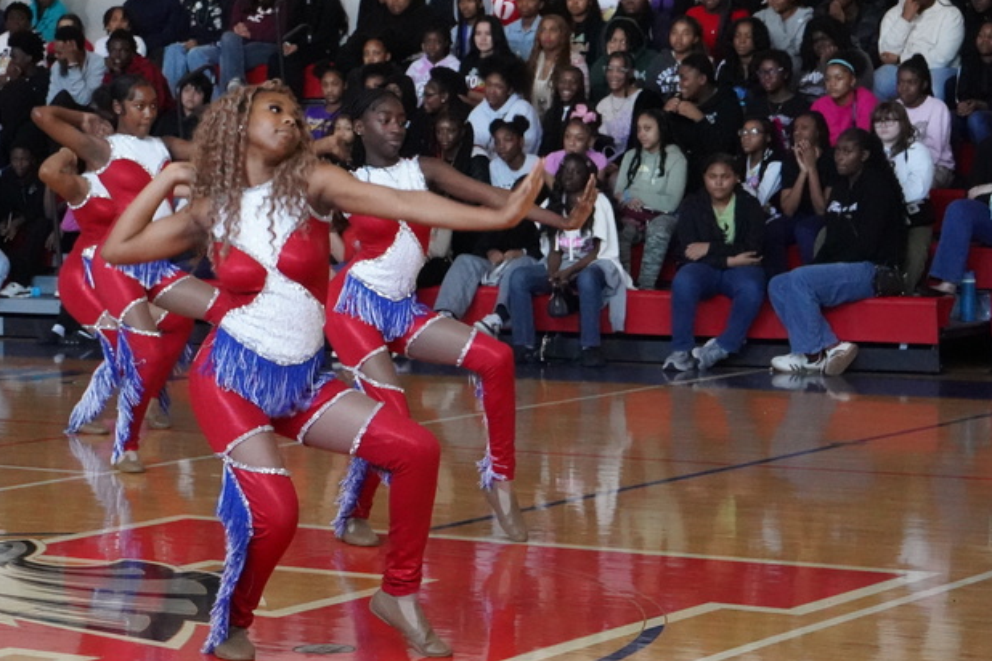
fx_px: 3196
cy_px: 346
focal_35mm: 116
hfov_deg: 17.5
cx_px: 172
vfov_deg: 11.8
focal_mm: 70
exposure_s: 1/125
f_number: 9
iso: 20000
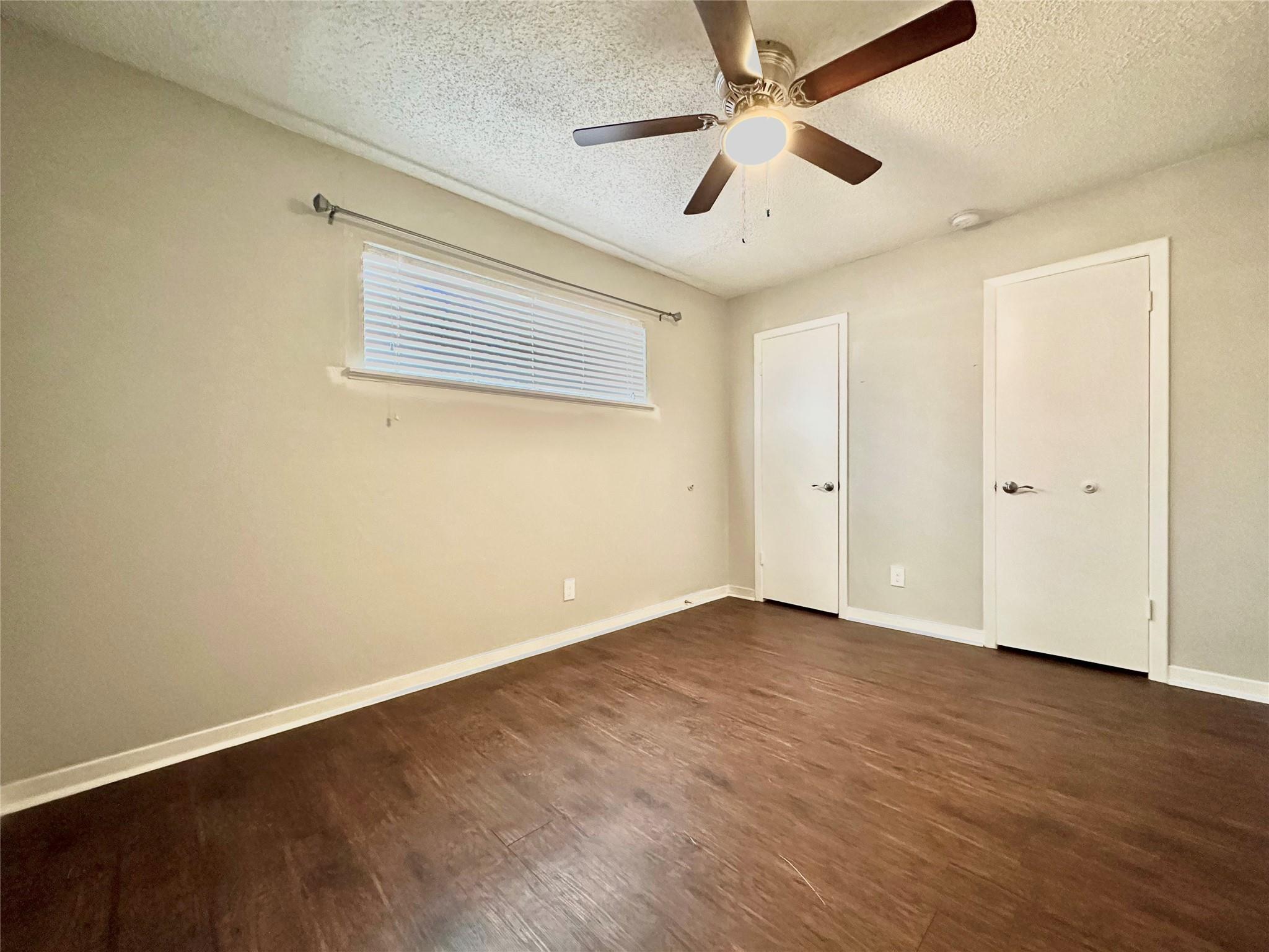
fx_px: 513
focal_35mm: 14
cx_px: 634
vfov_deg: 85.7
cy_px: 476
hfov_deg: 102.1
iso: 640
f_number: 2.2
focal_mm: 2.22
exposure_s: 1/60
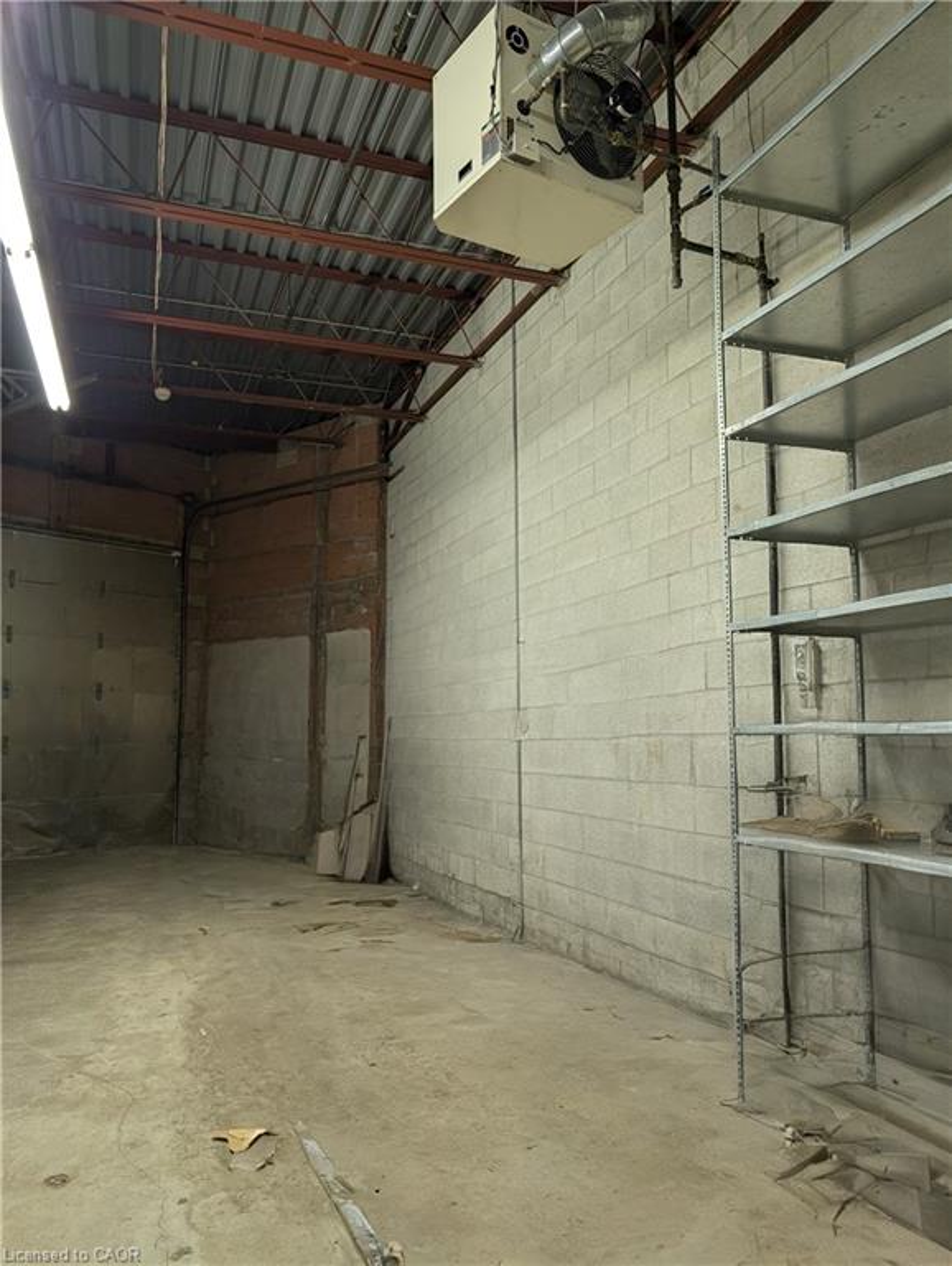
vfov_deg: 71.5
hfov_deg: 56.9
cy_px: 633
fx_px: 878
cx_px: 476
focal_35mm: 24
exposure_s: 1/120
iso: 789
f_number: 1.68
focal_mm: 6.9
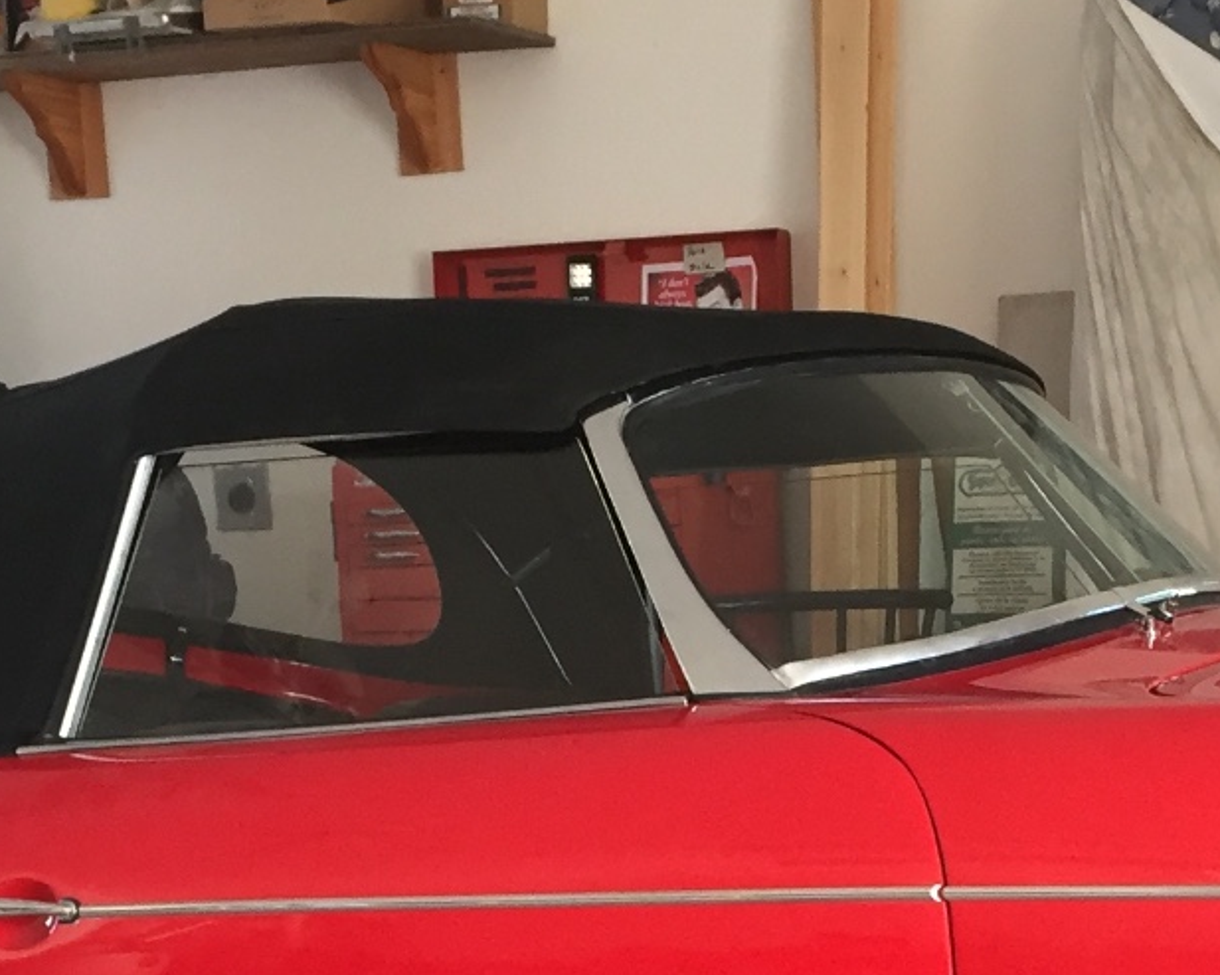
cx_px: 953
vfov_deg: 15.6
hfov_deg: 20.2
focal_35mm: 94
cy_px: 1232
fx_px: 3392
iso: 64
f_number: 2.2
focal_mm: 4.15
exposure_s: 1/30
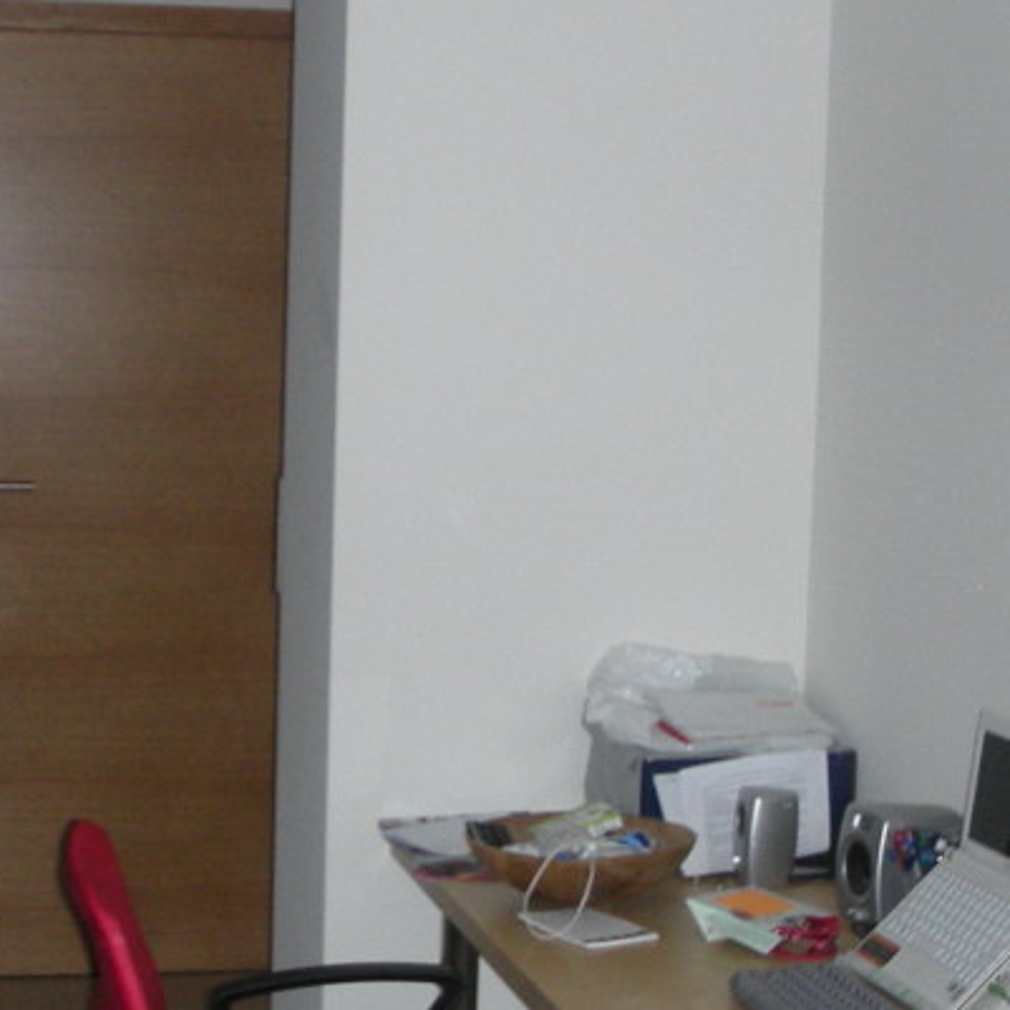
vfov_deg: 21.9
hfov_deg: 21.9
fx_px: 2608
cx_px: 365
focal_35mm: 79
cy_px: 549
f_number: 3
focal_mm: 5.8
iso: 135
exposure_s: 1/60.1
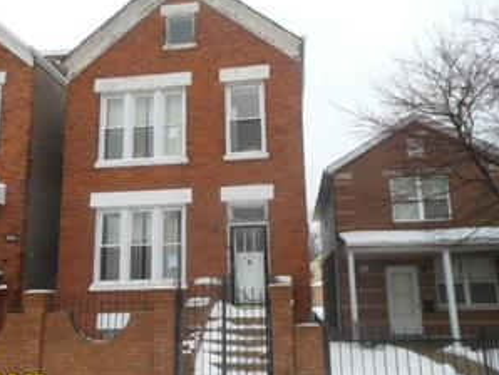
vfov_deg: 48.3
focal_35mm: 29
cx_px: 229
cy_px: 196
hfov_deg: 61.5
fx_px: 418
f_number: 3.2
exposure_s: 1/320
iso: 80
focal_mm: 4.5
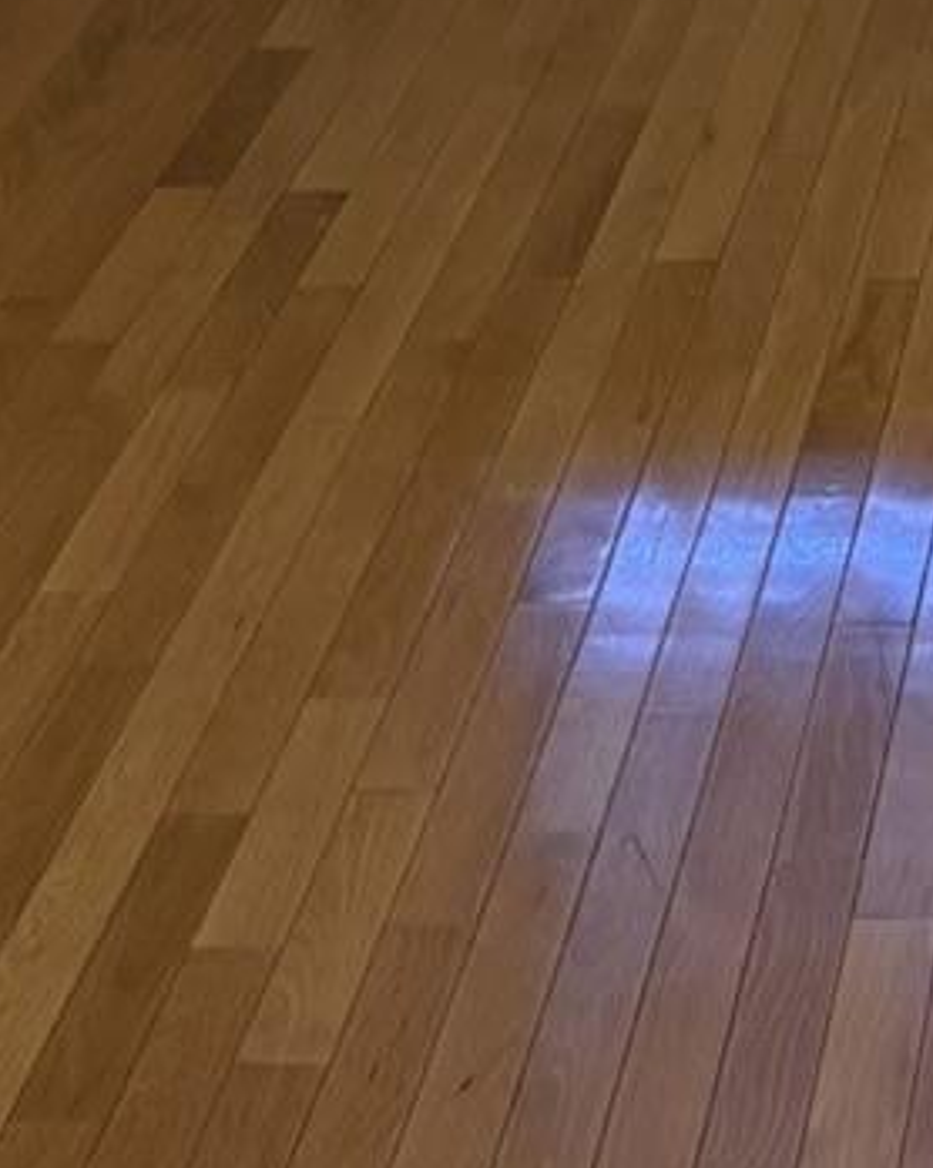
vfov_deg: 12.8
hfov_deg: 11.0
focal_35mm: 138
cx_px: 1148
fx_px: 4767
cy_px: -859
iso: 320
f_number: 1.78
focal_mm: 6.76
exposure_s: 1/120
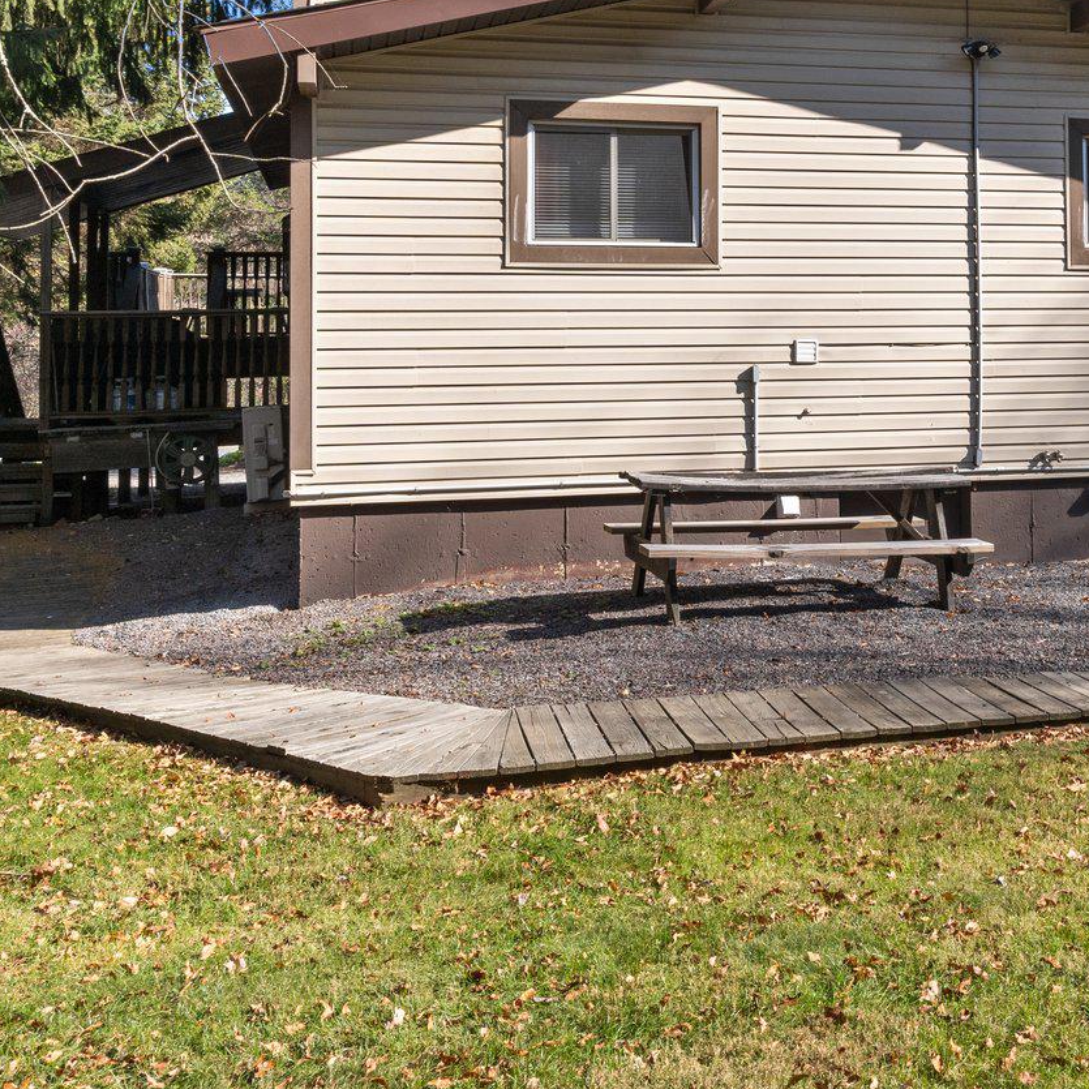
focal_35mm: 50
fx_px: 1780
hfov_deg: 32.2
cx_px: 999
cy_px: 272
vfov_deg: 33.3
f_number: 10
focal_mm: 24
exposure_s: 1/400
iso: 500
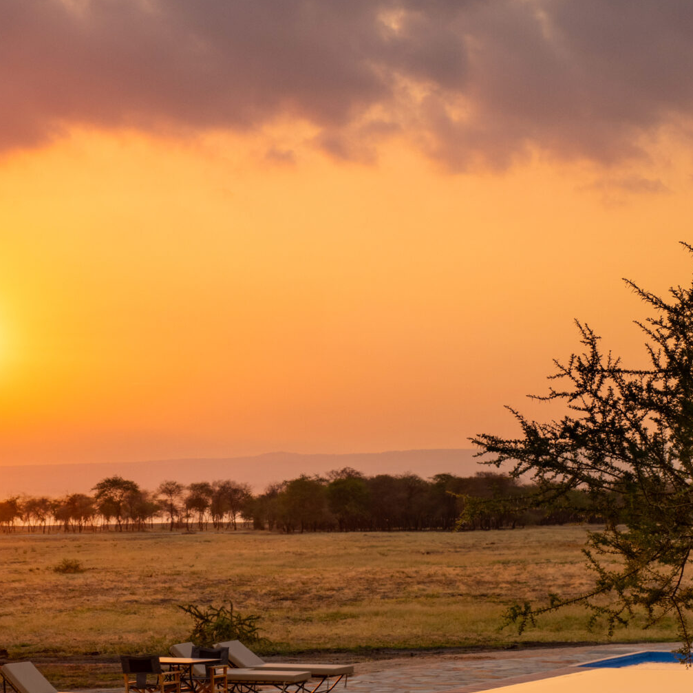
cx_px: 277
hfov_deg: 16.1
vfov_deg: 16.1
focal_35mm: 108
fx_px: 2446
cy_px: 392
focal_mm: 50
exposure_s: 1/320
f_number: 13
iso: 400
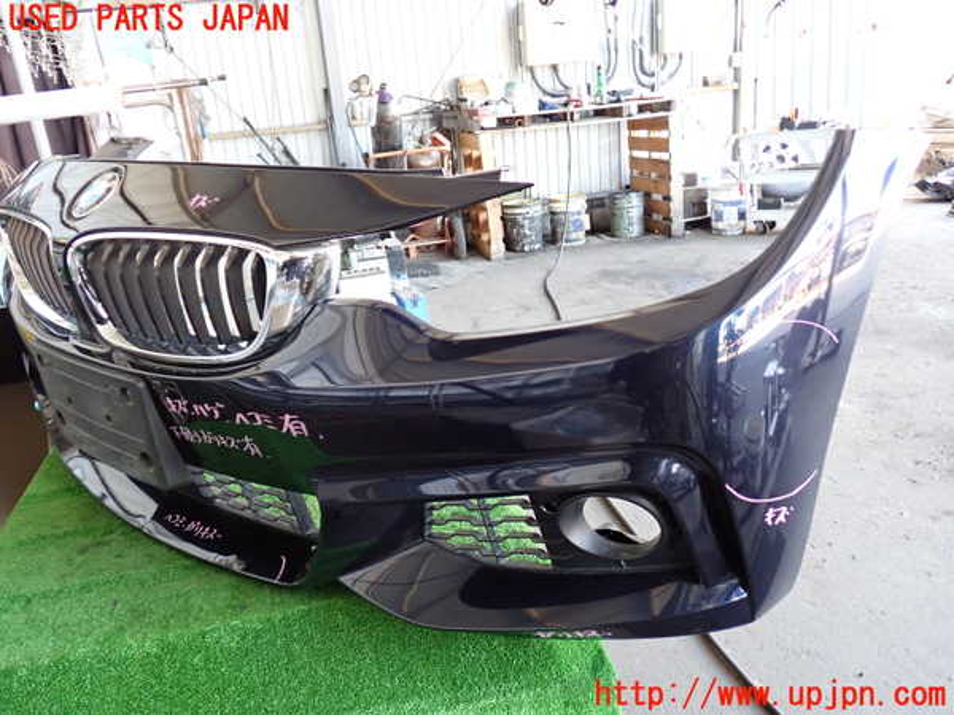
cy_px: 358
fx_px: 827
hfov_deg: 60.0
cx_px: 477
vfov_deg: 46.8
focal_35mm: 30
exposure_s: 1/30
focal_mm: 5.4
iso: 250
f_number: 2.3
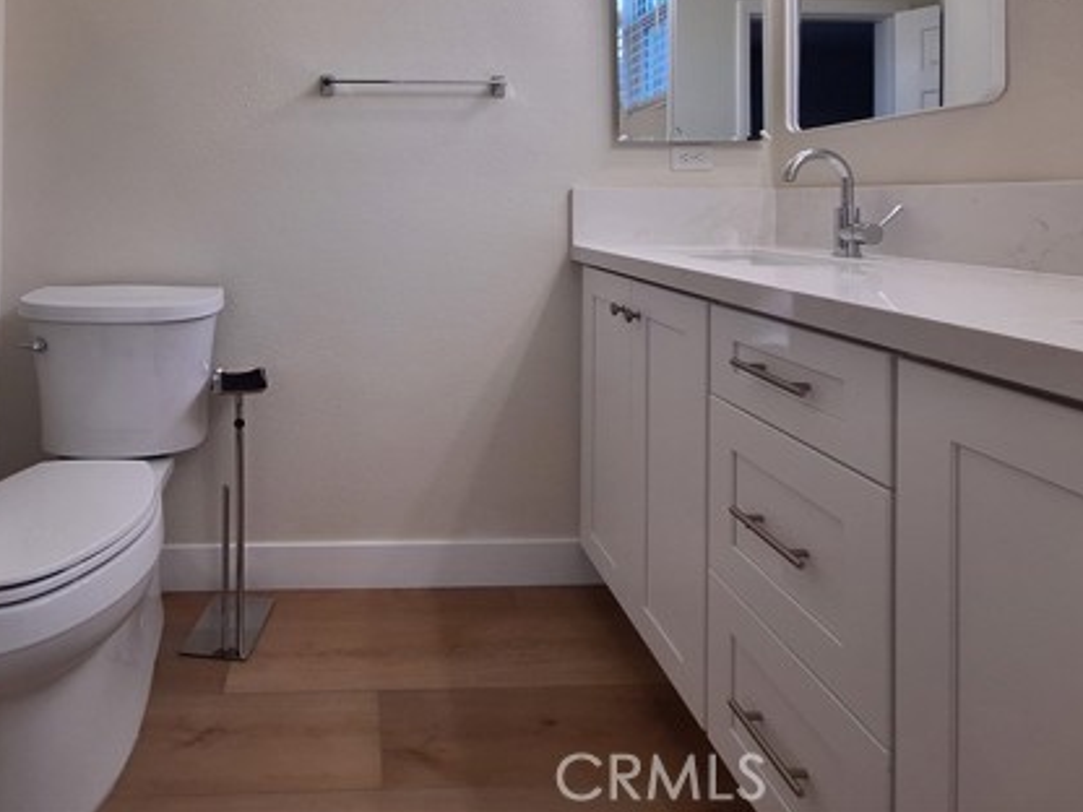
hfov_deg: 79.7
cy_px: 190
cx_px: 383
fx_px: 626
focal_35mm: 20
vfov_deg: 61.7
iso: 64
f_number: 2.2
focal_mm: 1.74
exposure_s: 1/120
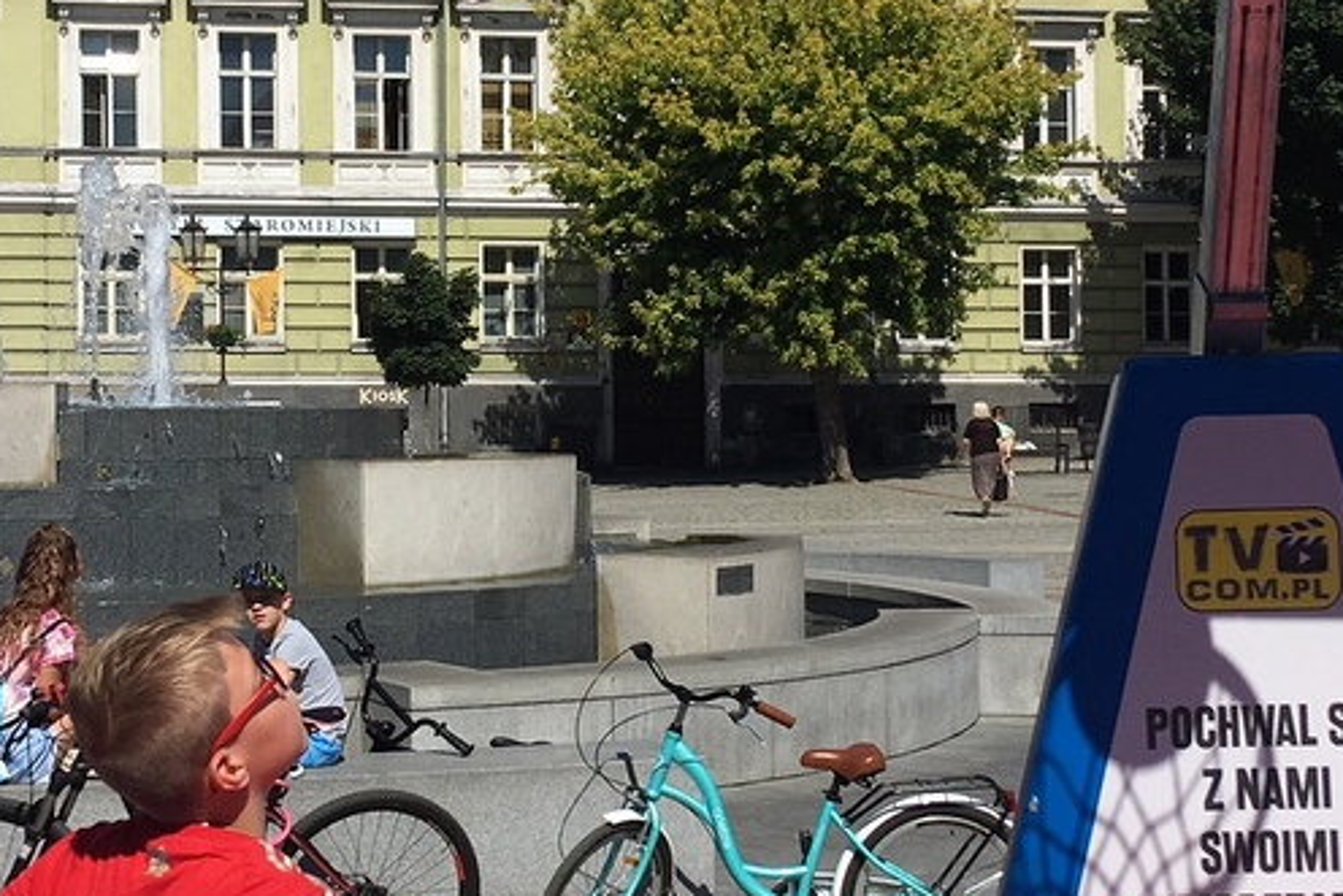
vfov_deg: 18.7
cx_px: 704
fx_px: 2724
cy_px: 333
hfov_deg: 27.7
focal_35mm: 73
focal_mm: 4.15
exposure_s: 1/4049
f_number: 2.2
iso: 25
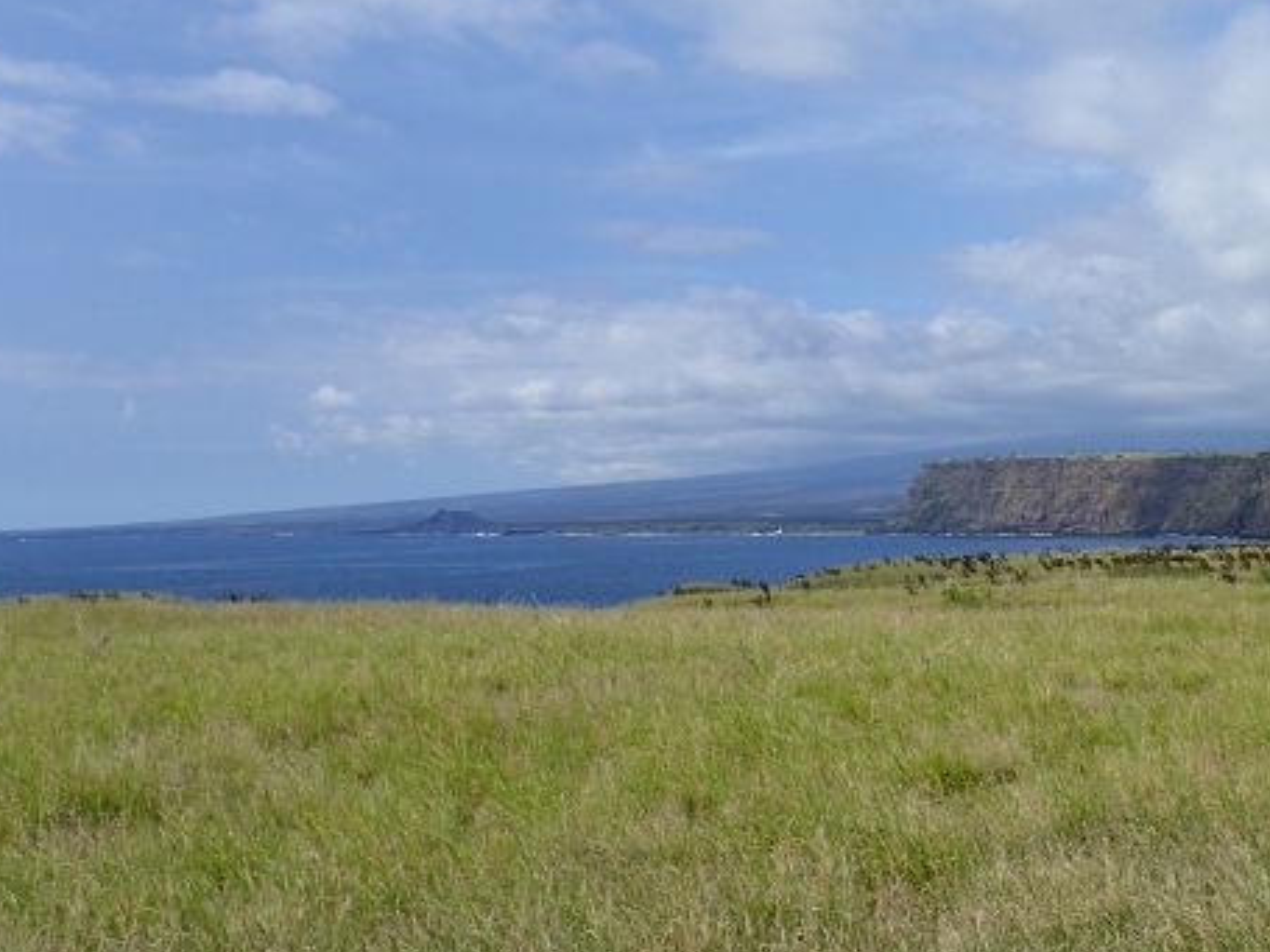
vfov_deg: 32.8
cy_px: 377
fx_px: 1614
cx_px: 1008
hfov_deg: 41.2
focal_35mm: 44
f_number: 8
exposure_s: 1/400
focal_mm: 4.5
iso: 100
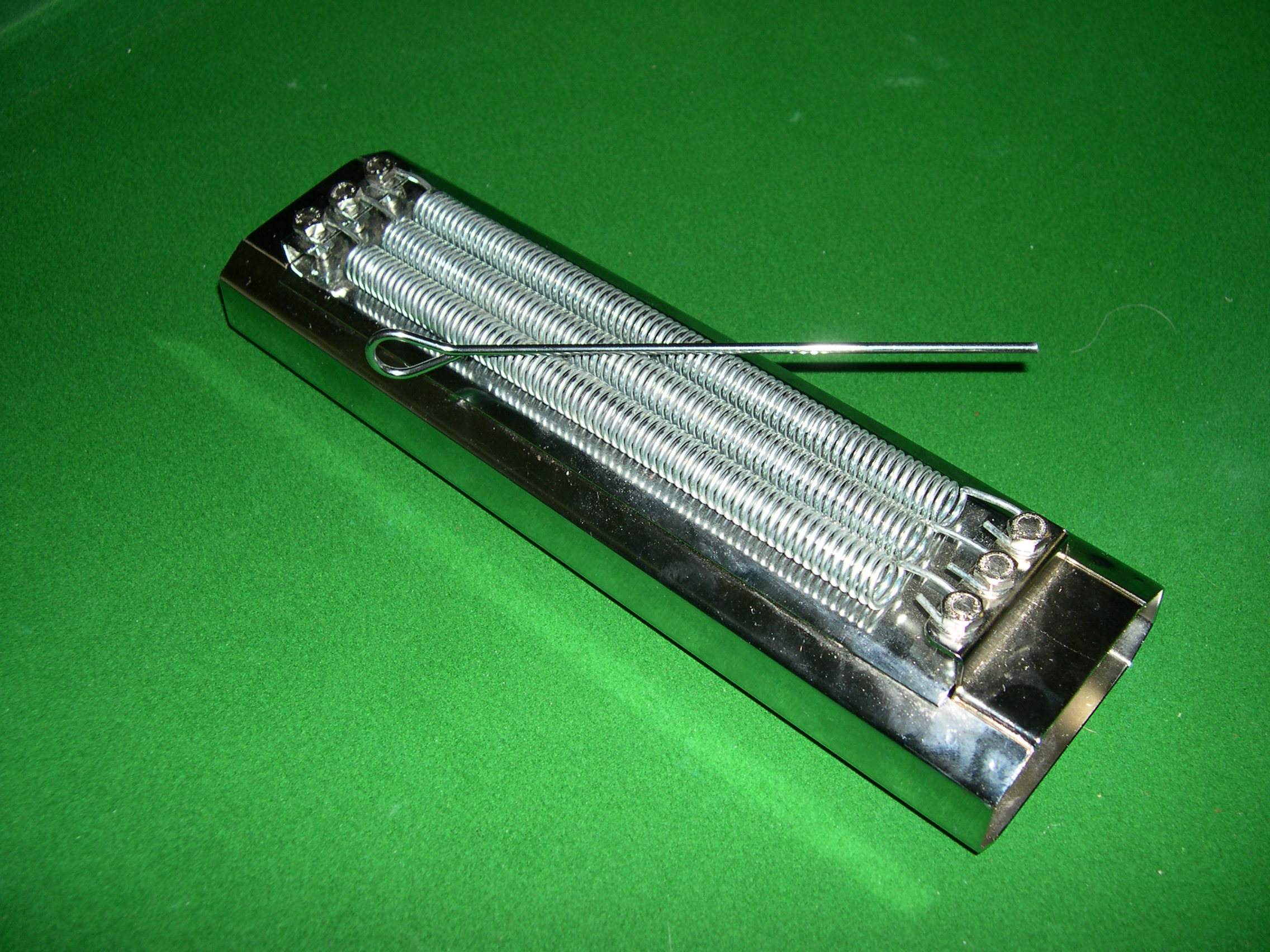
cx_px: 635
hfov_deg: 49.0
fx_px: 1394
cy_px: 476
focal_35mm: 38
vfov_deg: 37.7
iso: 100
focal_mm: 8
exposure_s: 1/60
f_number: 2.8
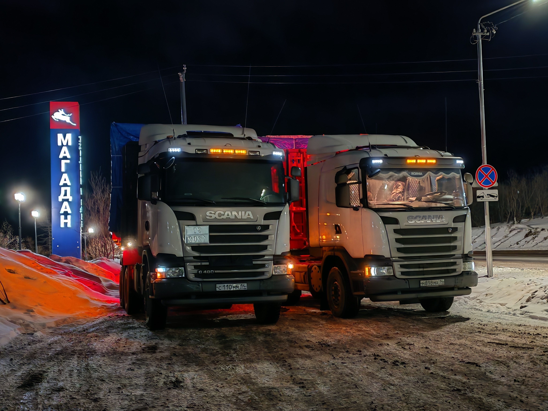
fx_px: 681
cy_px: 206
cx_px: 274
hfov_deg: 43.9
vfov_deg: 33.6
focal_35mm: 43
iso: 2000
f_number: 1.95
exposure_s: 1/17
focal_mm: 5.52
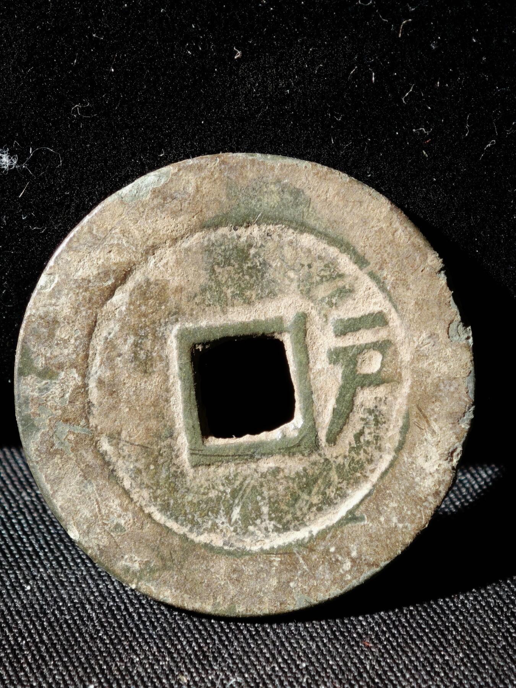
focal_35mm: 108
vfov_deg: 18.2
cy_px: 344
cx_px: 258
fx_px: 2147
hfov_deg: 13.7
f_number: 2
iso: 500
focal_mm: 9
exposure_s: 1/100
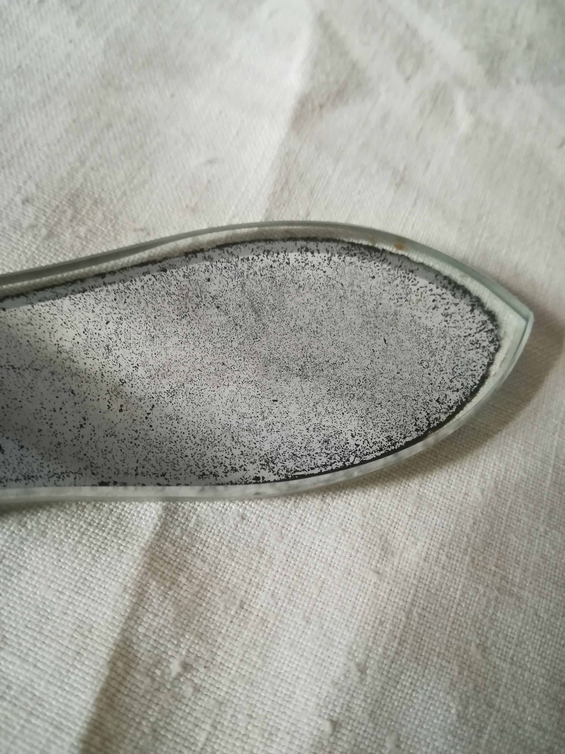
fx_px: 566
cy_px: 377
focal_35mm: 26
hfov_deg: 53.1
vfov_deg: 67.3
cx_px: 282
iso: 500
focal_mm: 3.83
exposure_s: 1/25
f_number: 2.2
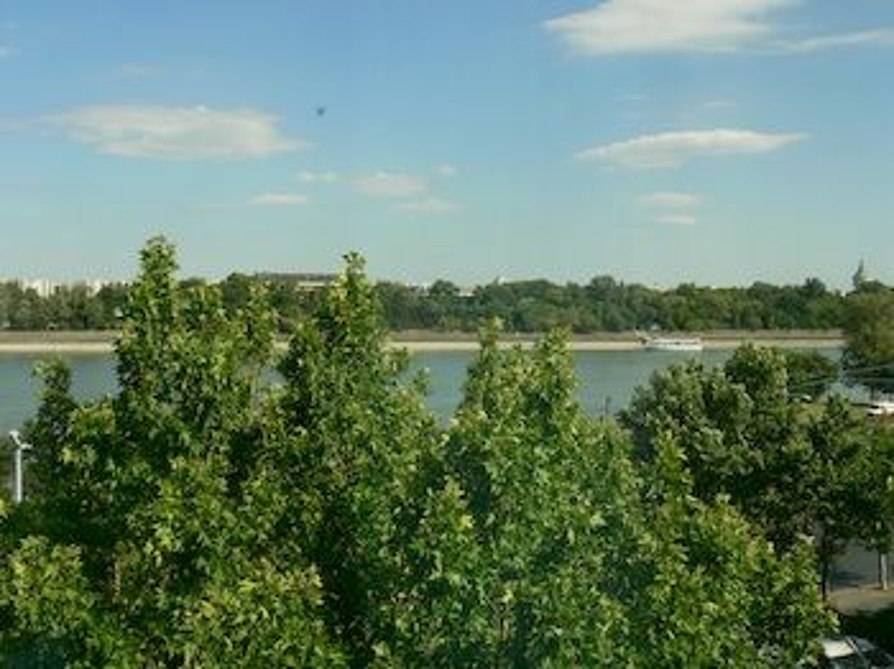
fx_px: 903
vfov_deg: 40.7
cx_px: 447
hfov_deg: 52.7
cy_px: 334
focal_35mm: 35
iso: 80
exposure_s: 1/200
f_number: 5.6
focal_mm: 7.5
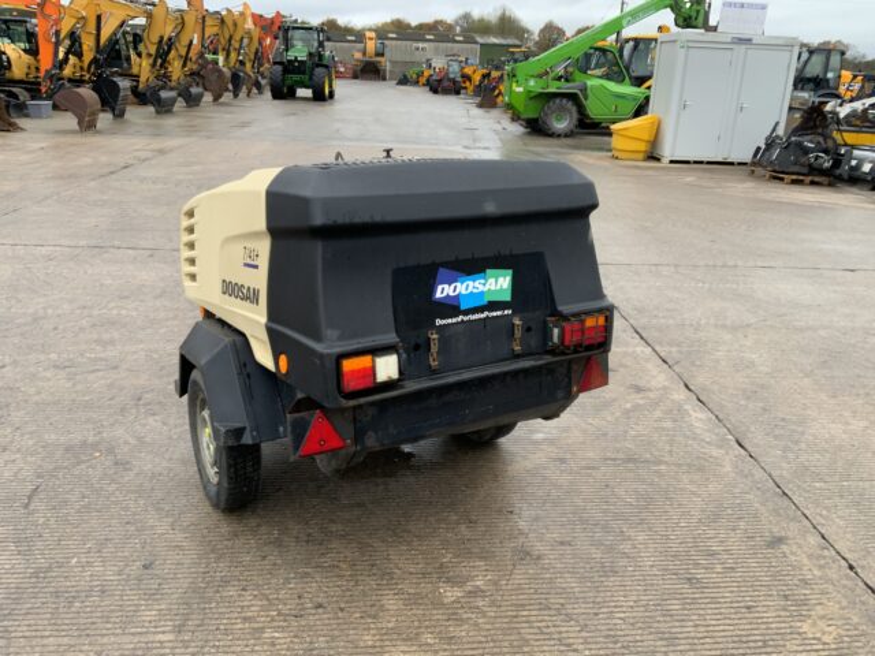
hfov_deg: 61.7
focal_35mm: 29
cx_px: 438
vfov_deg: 48.2
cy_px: 328
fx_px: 733
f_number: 1.8
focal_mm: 3
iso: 32
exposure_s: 1/122
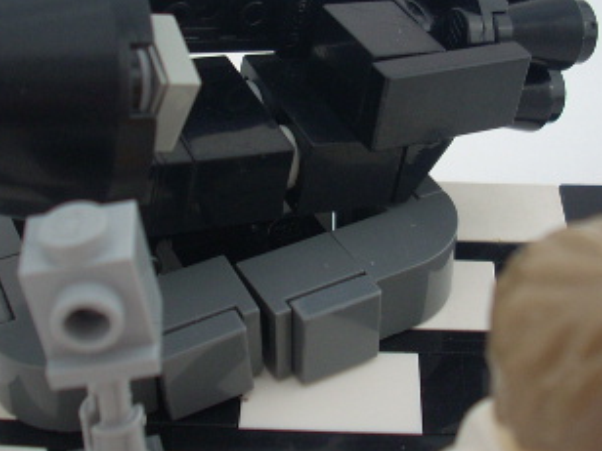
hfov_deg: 25.3
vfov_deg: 19.0
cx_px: 283
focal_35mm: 77
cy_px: 125
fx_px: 1339
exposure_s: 1/210
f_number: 5.6
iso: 64
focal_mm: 6.2
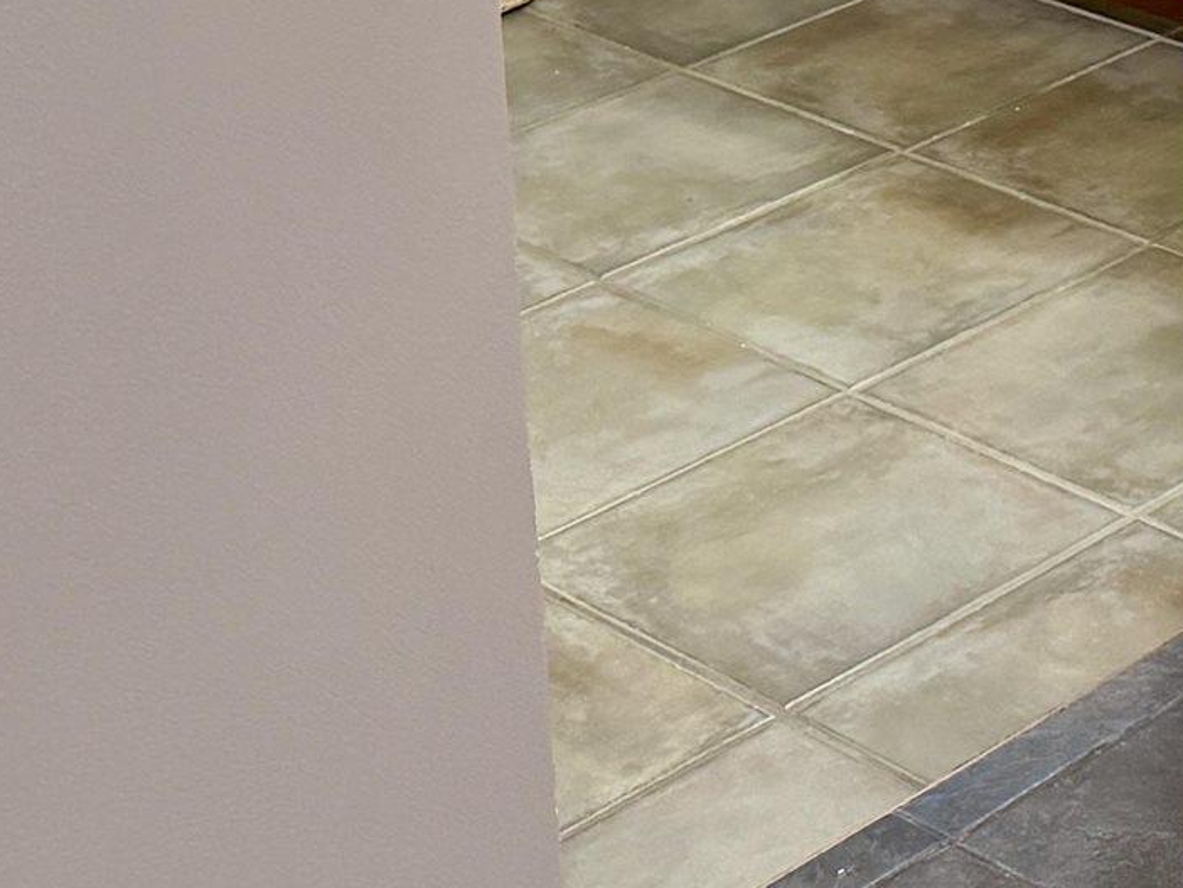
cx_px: 1665
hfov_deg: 17.2
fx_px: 3590
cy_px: -645
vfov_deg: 12.9
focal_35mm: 105
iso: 200
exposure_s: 1/120
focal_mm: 6.76
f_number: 1.78
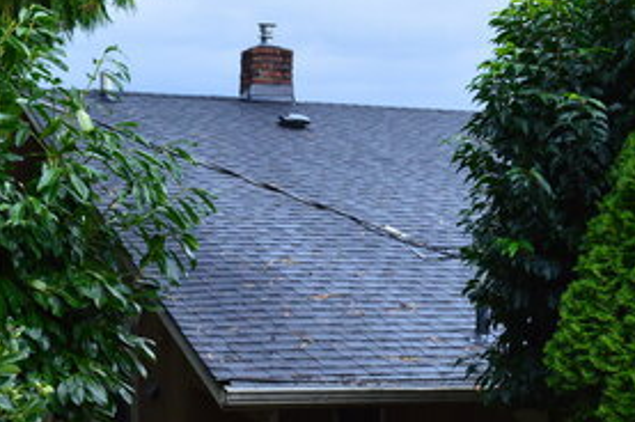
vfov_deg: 16.8
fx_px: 1374
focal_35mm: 78
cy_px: 486
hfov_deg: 26.0
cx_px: 291
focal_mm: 18
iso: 400
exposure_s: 1/125
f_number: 9
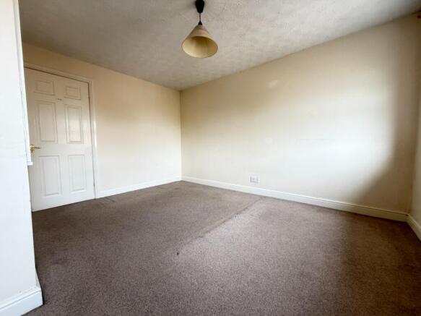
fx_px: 170
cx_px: 210
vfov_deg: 85.7
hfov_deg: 102.1
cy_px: 158
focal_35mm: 14
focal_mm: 2.22
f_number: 2.2
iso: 320
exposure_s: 1/60
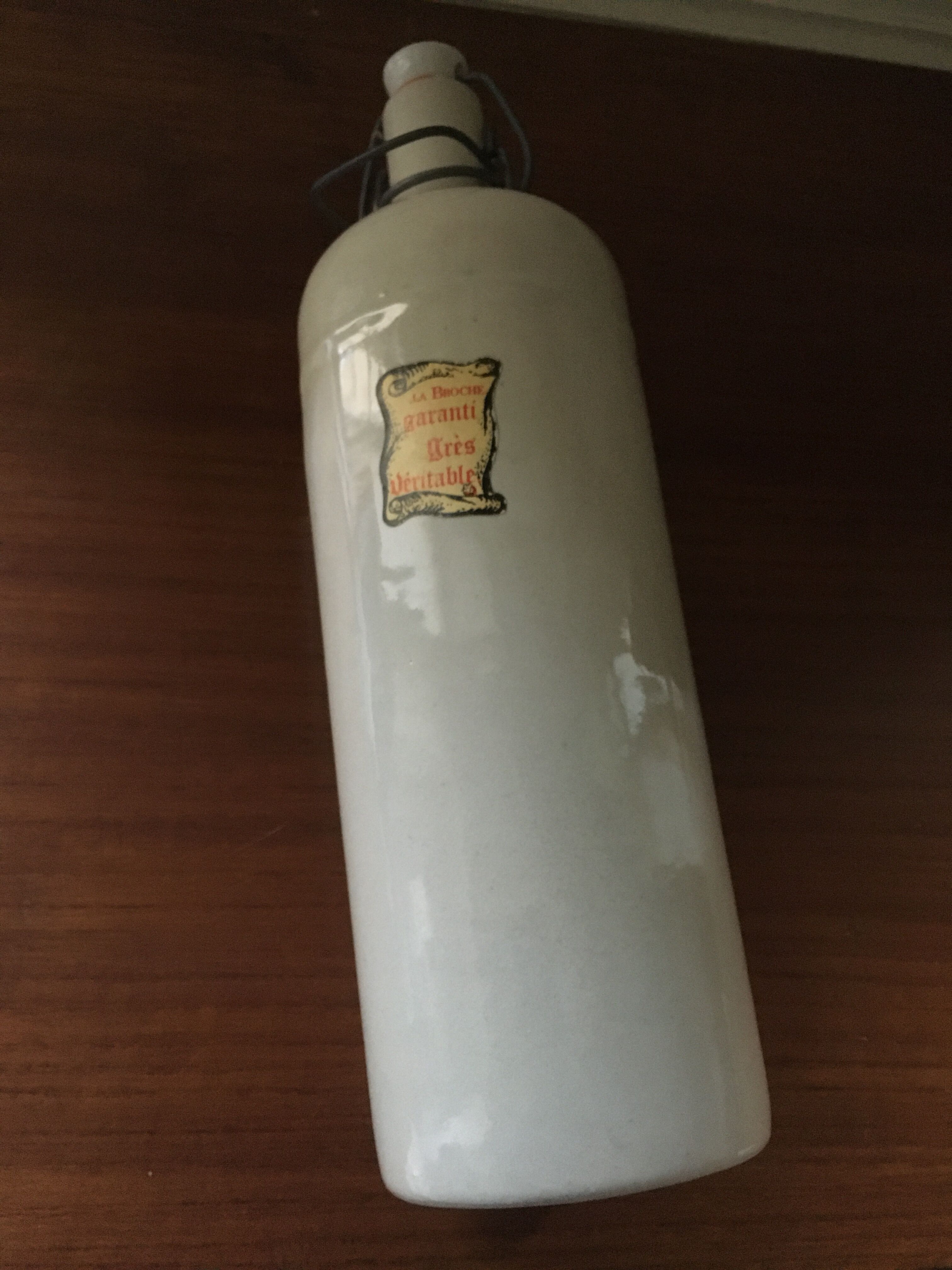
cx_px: 476
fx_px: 1063
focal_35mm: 29
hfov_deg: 48.2
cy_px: 635
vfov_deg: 61.7
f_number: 2.2
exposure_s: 1/17
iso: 320
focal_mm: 4.15
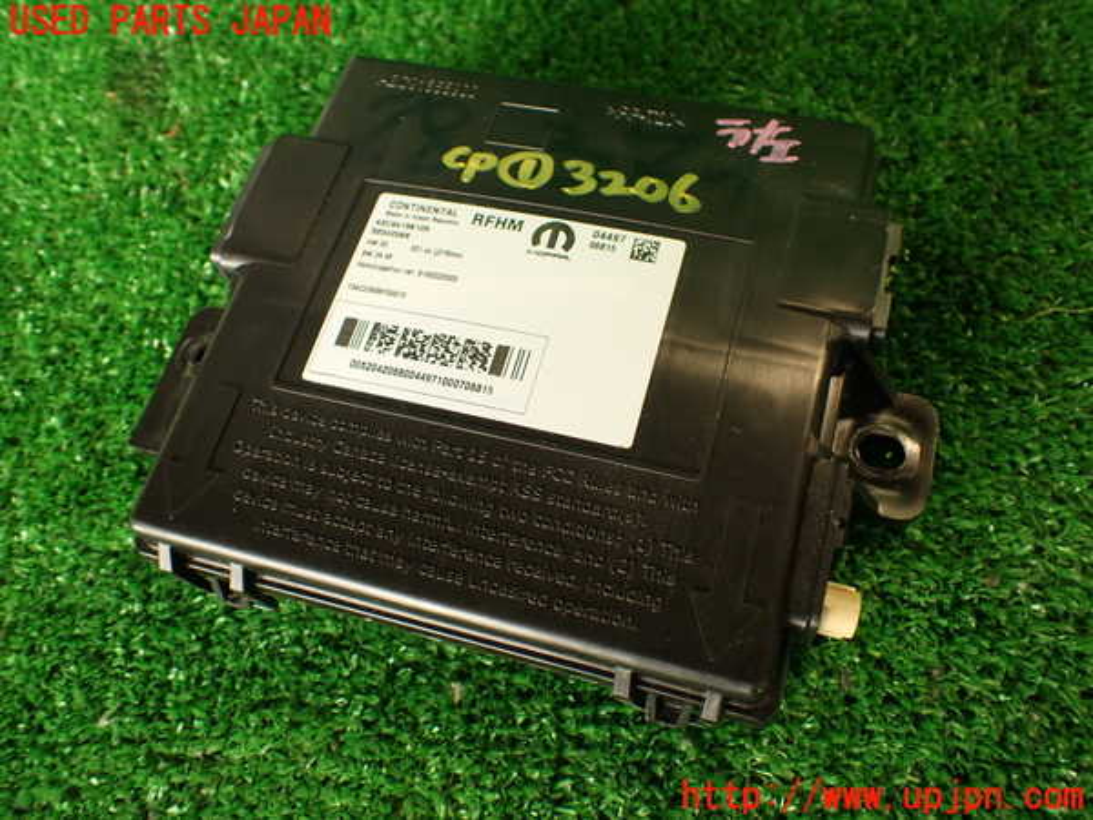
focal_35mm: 30
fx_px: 947
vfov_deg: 46.8
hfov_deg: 60.0
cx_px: 546
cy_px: 410
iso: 200
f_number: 2.3
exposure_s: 1/60
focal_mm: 5.4
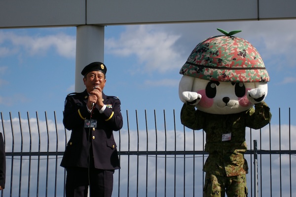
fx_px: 776
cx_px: 148
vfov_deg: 14.5
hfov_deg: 21.6
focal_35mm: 94
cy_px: 98
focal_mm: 63
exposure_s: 1/4000
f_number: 4.5
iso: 400
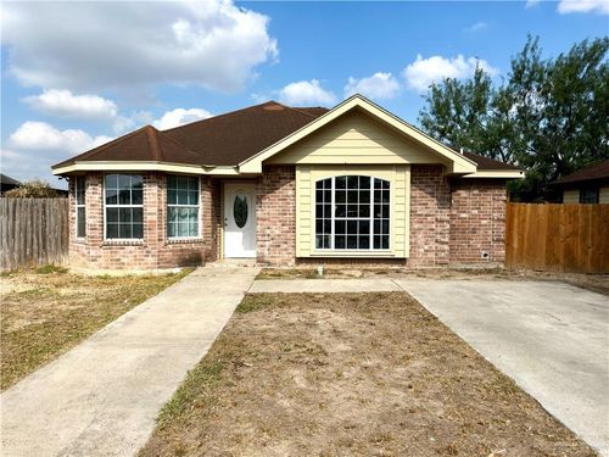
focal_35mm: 24
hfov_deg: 71.6
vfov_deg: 56.8
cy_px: 228
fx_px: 422
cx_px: 304
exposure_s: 1/9434
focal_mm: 6.86
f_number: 1.78
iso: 100
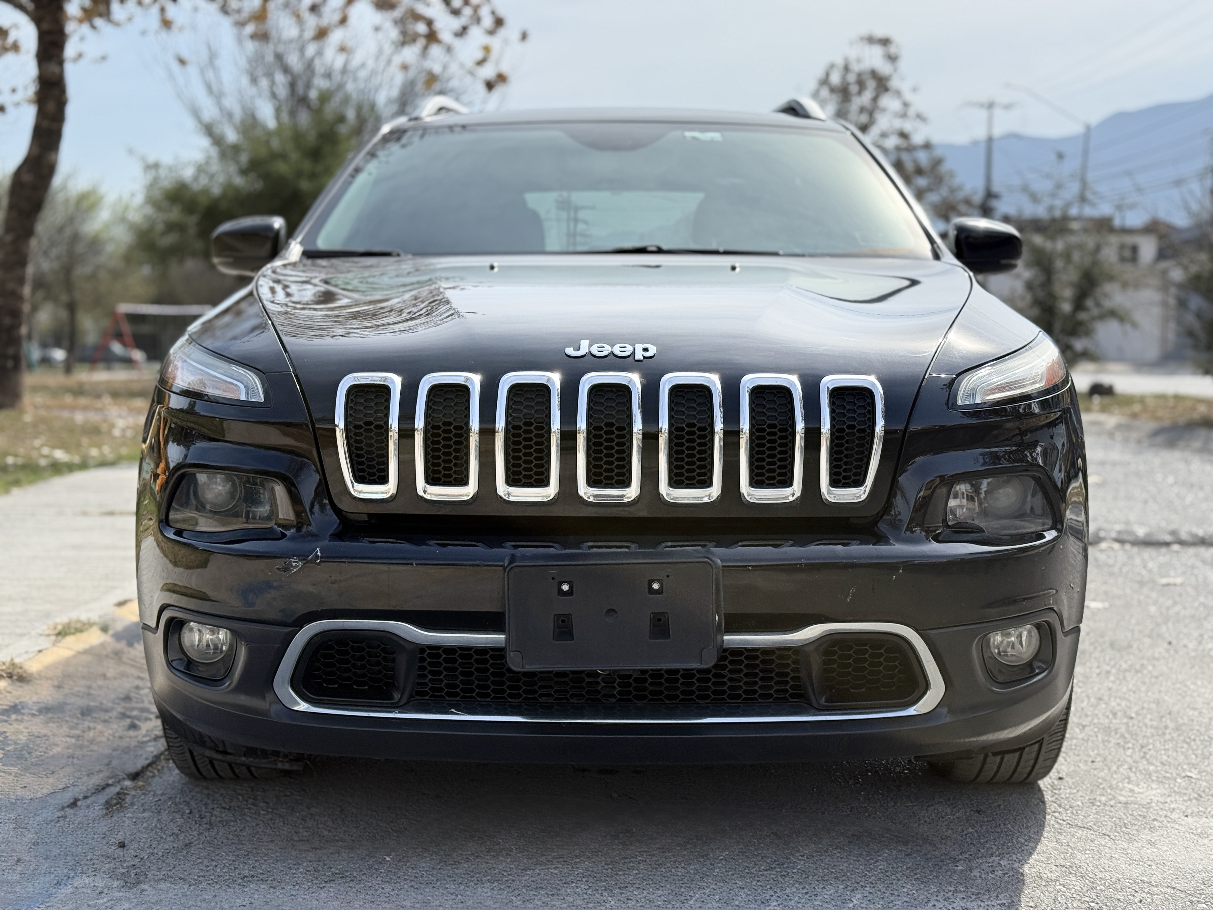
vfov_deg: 30.3
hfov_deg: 39.7
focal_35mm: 48
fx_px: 1682
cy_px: 455
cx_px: 606
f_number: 1.78
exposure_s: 1/3378
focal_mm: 6.76
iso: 64
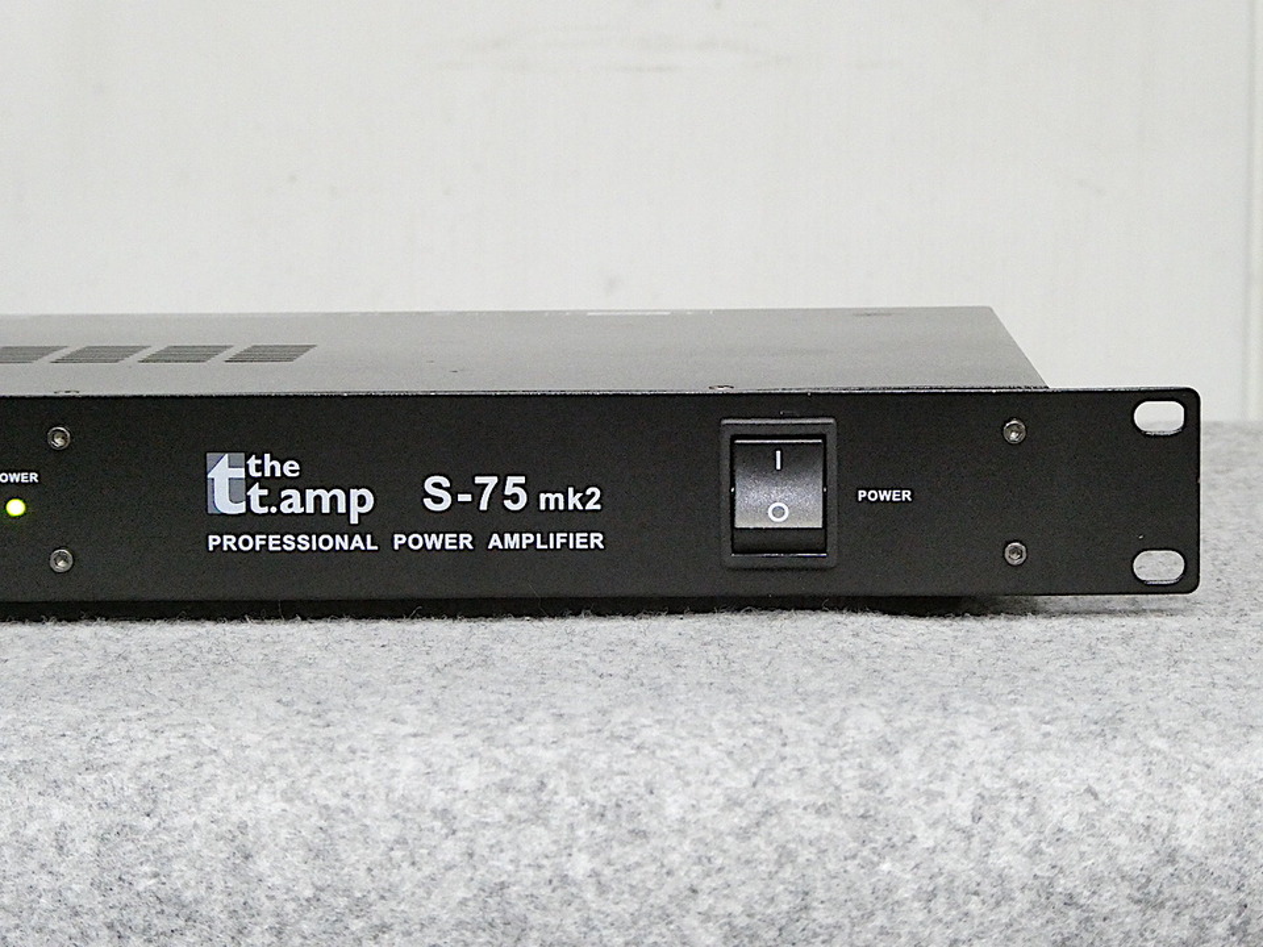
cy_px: 474
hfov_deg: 20.0
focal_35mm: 98
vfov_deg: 15.1
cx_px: 632
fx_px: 3576
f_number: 5
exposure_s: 1/60
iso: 1600
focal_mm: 17.5
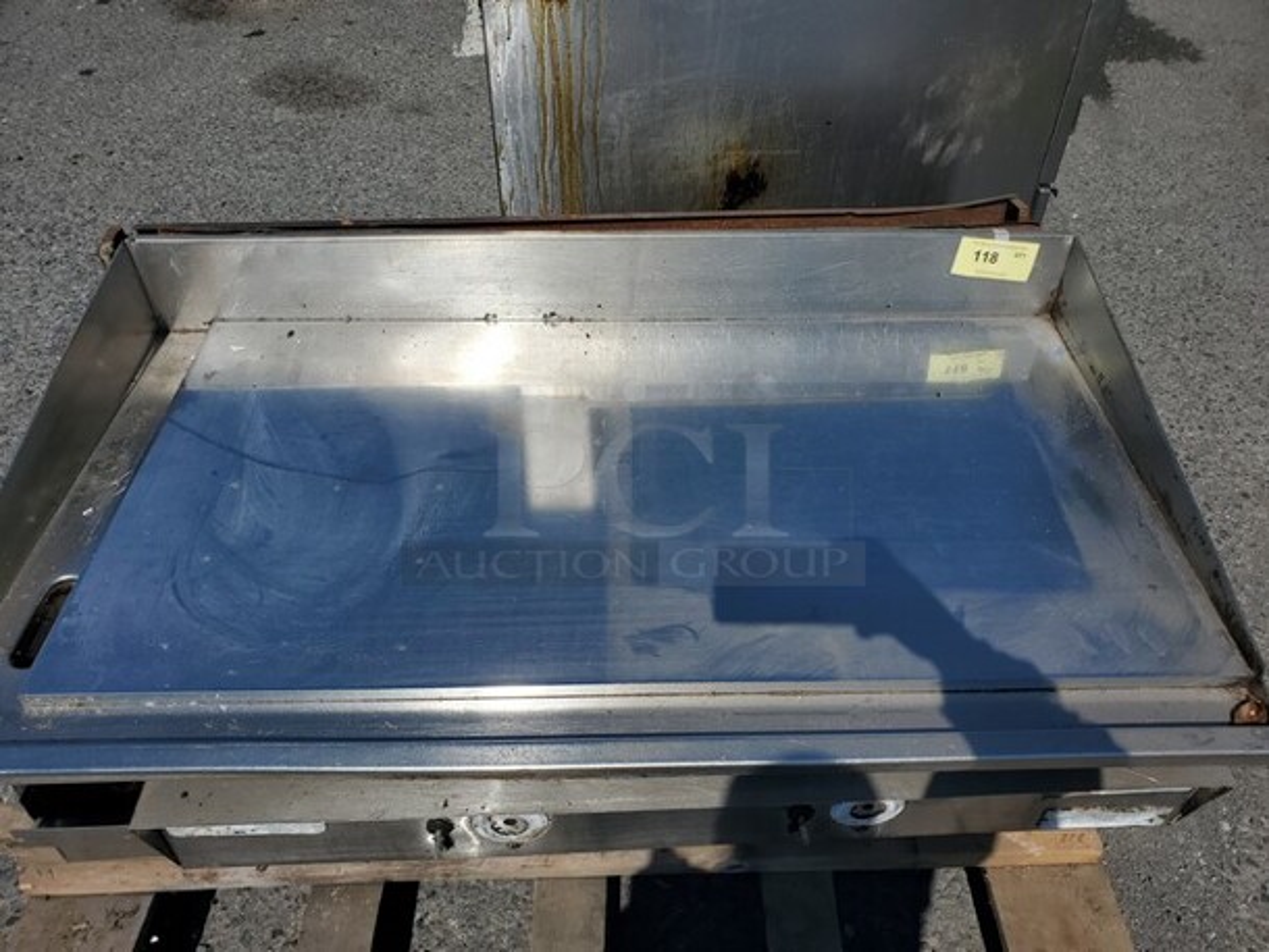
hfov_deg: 67.3
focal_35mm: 26
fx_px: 954
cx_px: 634
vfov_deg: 53.1
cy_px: 476
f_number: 2.4
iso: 50
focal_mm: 4.3
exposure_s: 1/4279
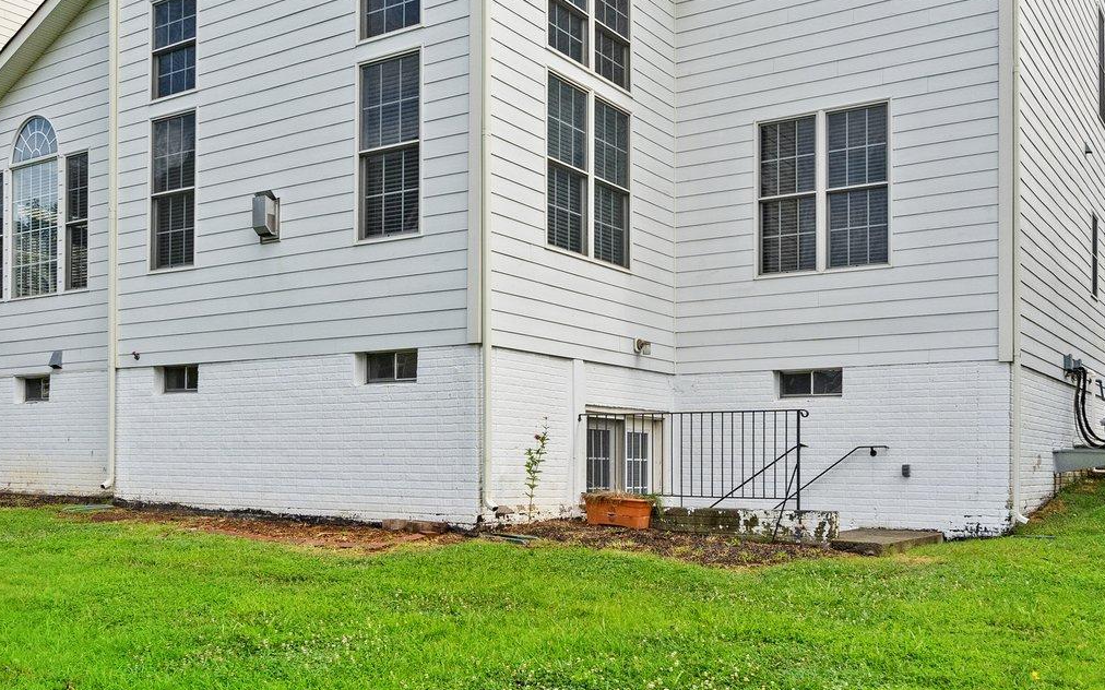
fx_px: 994
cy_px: 127
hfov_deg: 58.1
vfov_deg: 36.8
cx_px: 534
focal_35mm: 33
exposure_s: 1/800
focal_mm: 16
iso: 400
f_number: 10
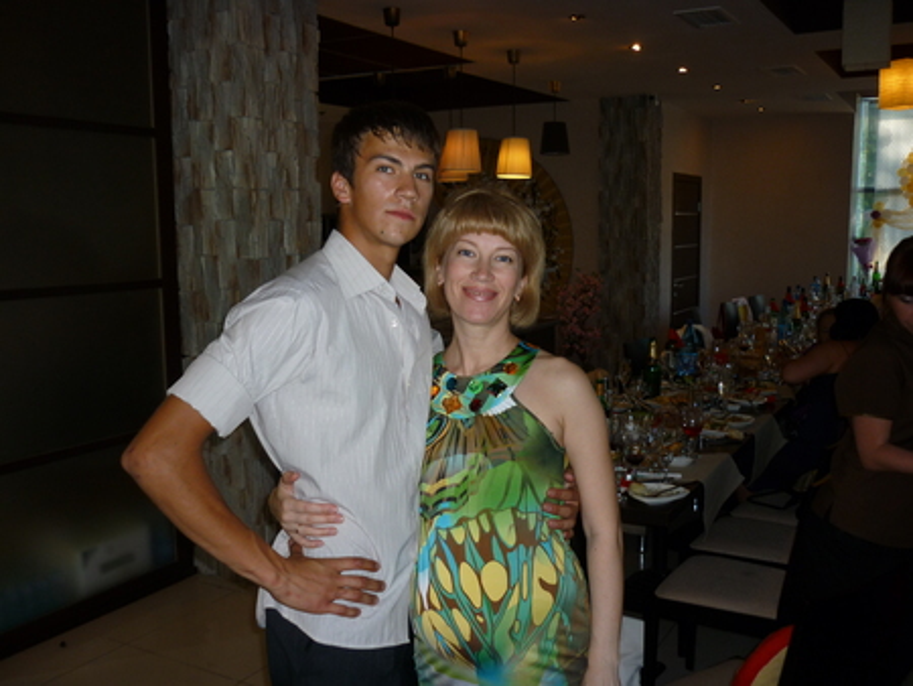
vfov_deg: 43.0
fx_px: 871
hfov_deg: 55.3
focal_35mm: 33
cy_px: 343
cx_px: 456
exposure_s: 1/30
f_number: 2.8
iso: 100
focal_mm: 5.5
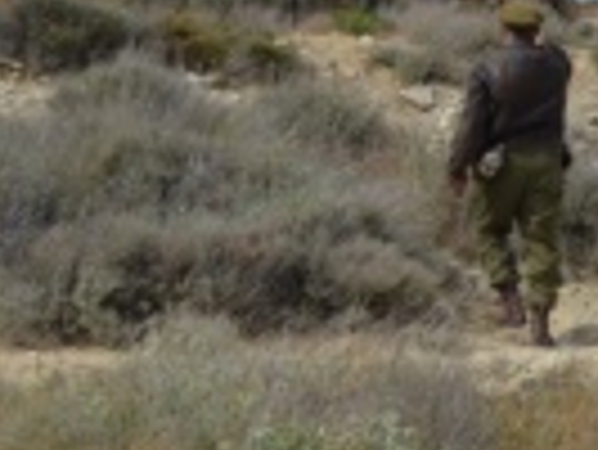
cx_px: -112
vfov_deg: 9.8
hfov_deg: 12.7
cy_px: 52
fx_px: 2619
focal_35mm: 151
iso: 100
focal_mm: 35
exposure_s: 1/320
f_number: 9
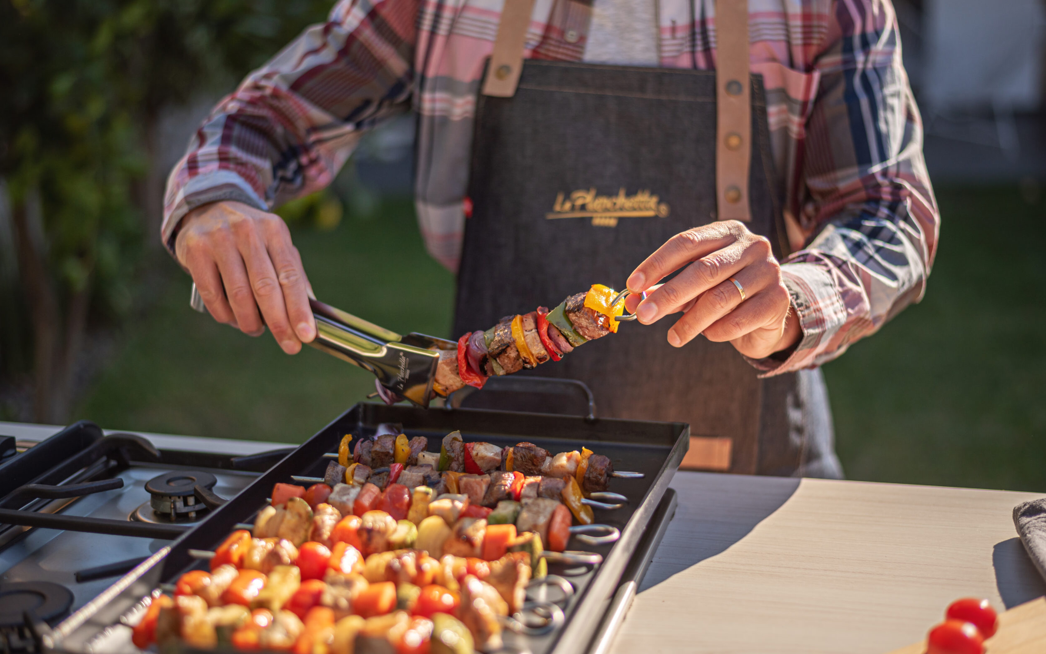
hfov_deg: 38.9
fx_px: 1482
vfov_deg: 24.9
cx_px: 525
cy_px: 323
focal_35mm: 52
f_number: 2
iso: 50
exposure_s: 1/4000
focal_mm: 50
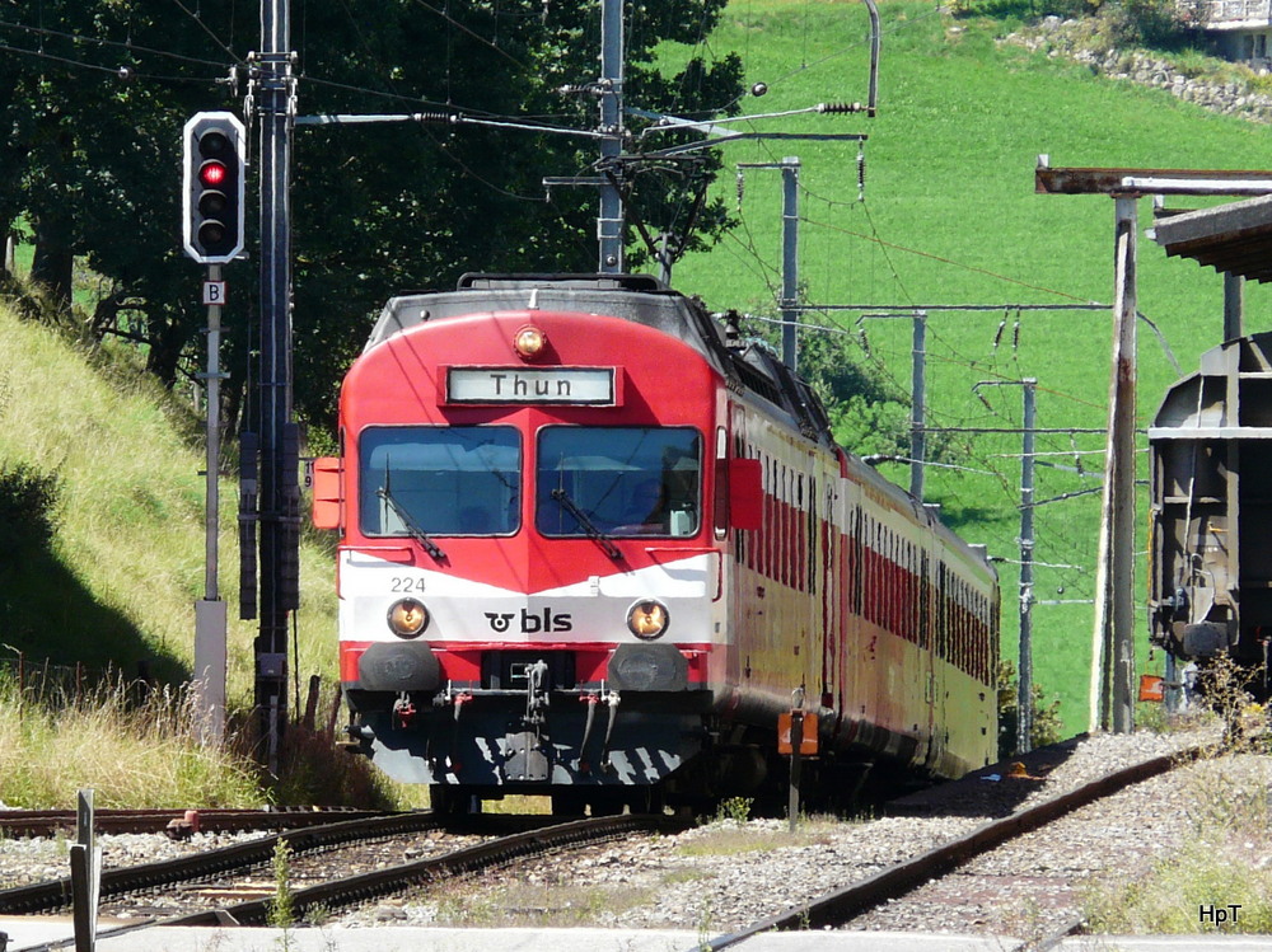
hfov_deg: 6.7
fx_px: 10798
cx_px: 636
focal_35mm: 294
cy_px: 476
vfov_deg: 5.1
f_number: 5.6
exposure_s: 1/250
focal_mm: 48.2
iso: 100
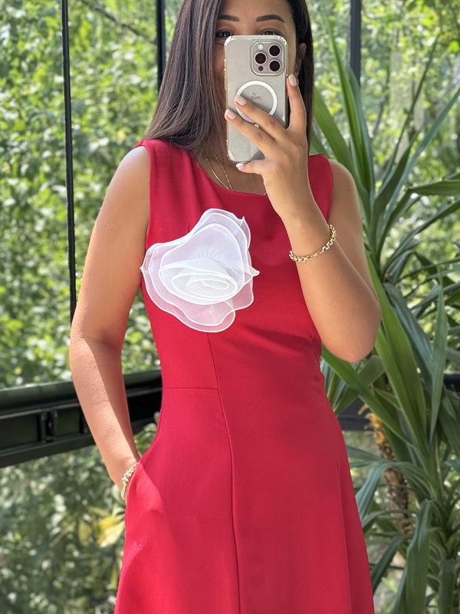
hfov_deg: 18.4
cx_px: 268
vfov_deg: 24.2
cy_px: 452
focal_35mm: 80
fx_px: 1417
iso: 80
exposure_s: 1/171
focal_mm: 6.76
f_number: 1.78
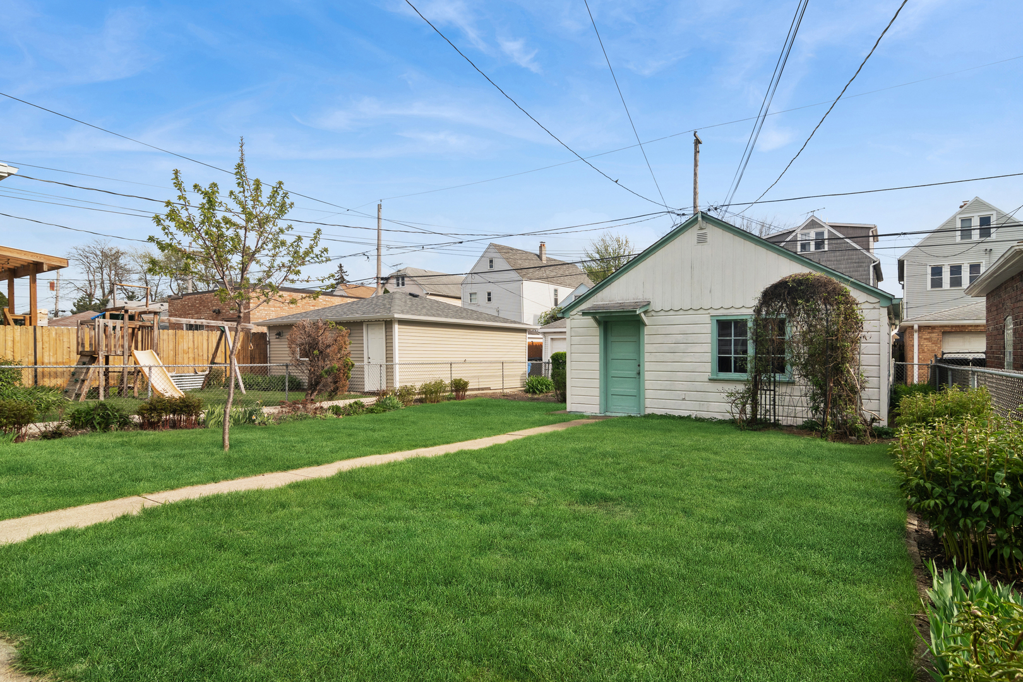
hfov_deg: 90.0
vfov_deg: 67.4
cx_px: 512
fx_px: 511
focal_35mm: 18
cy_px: 341
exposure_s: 1/320
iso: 200
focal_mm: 12
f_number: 8
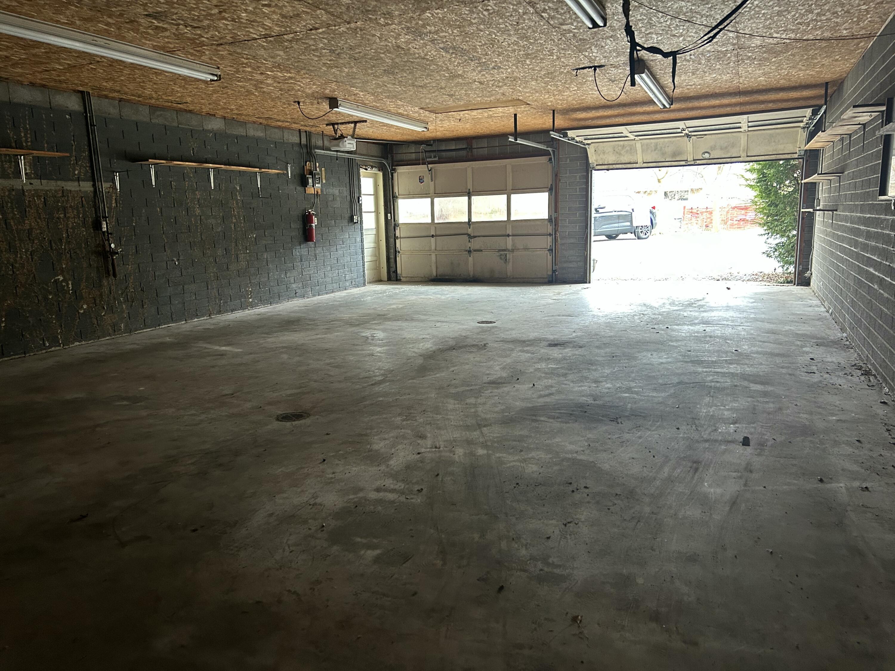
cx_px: 448
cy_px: 336
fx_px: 672
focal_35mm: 26
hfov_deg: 67.3
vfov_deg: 53.1
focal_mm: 5.7
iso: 250
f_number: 1.5
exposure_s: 1/60
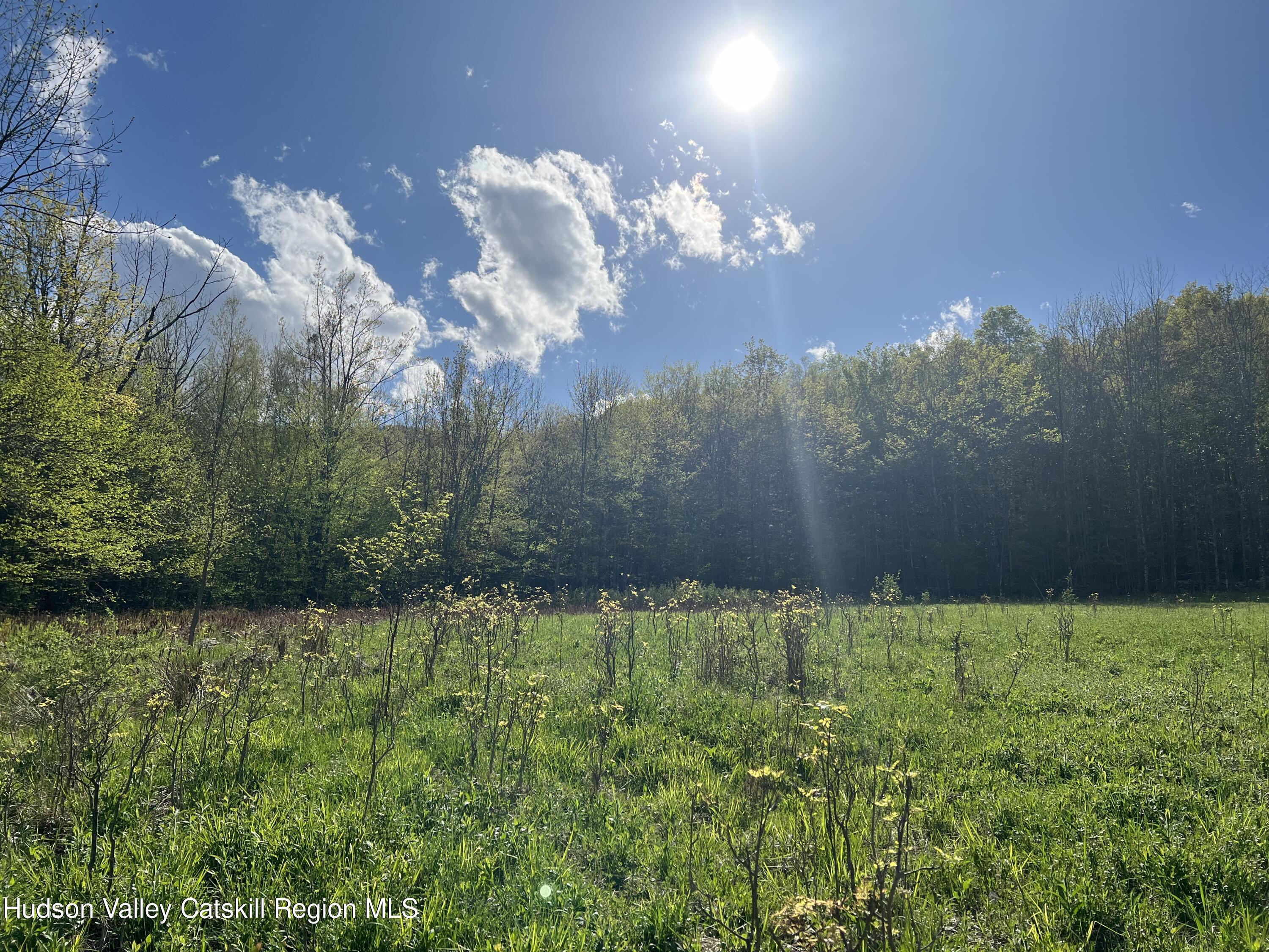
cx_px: 634
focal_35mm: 26
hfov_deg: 67.3
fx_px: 953
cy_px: 476
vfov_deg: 53.1
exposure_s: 1/11364
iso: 50
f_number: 1.5
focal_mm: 5.7
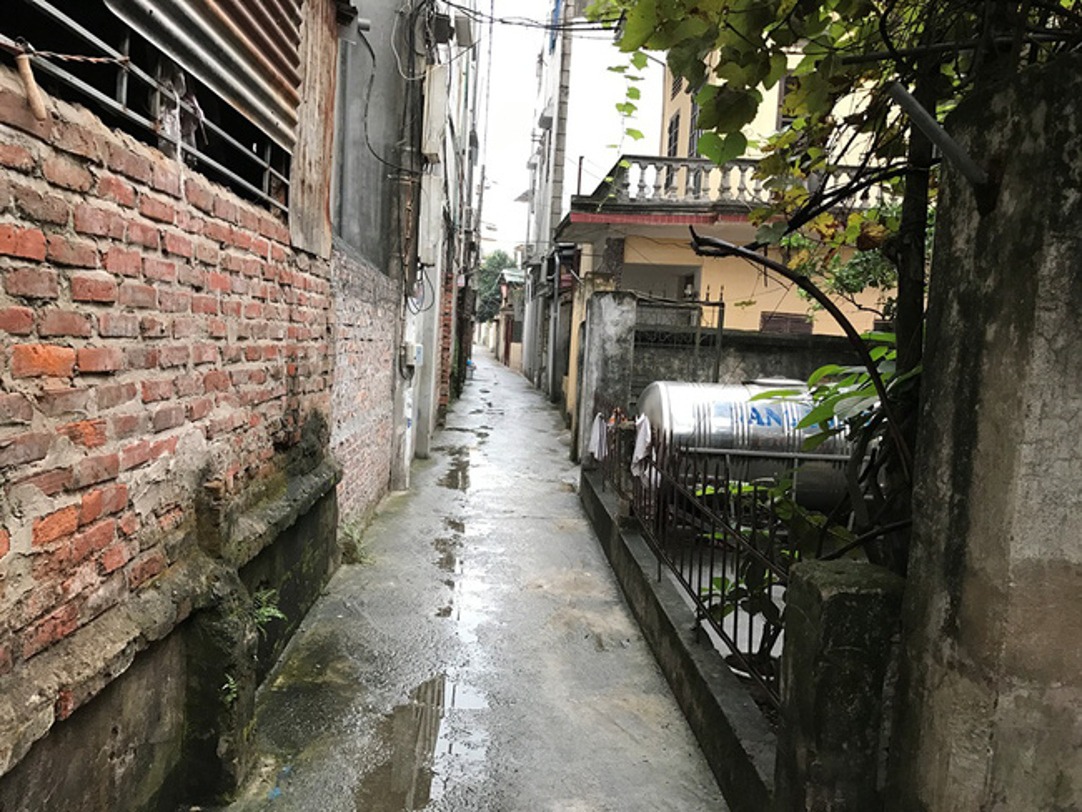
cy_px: 406
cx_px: 541
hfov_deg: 63.4
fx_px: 876
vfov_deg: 49.8
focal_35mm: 28
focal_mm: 3.99
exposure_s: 1/33
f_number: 1.8
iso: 40
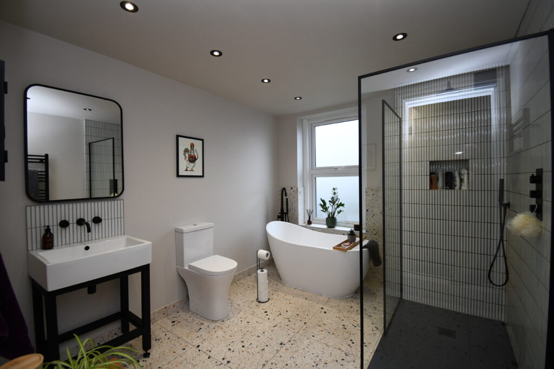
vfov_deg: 77.3
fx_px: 231
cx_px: 277
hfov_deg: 100.4
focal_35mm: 15
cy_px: 184
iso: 560
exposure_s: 1/100
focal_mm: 10
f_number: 5
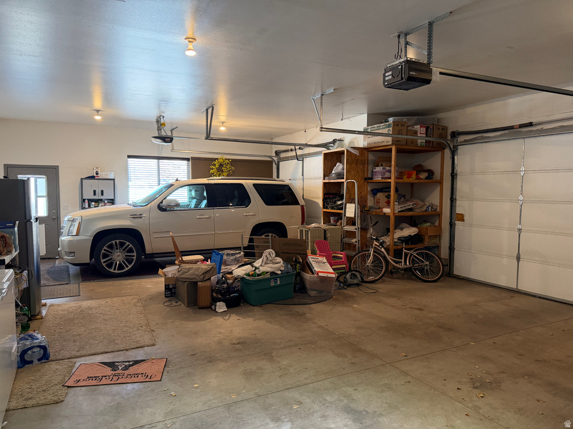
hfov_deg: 71.6
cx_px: 286
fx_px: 397
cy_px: 214
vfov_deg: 56.8
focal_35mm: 24
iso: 400
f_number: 1.78
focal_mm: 6.76
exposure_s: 1/120
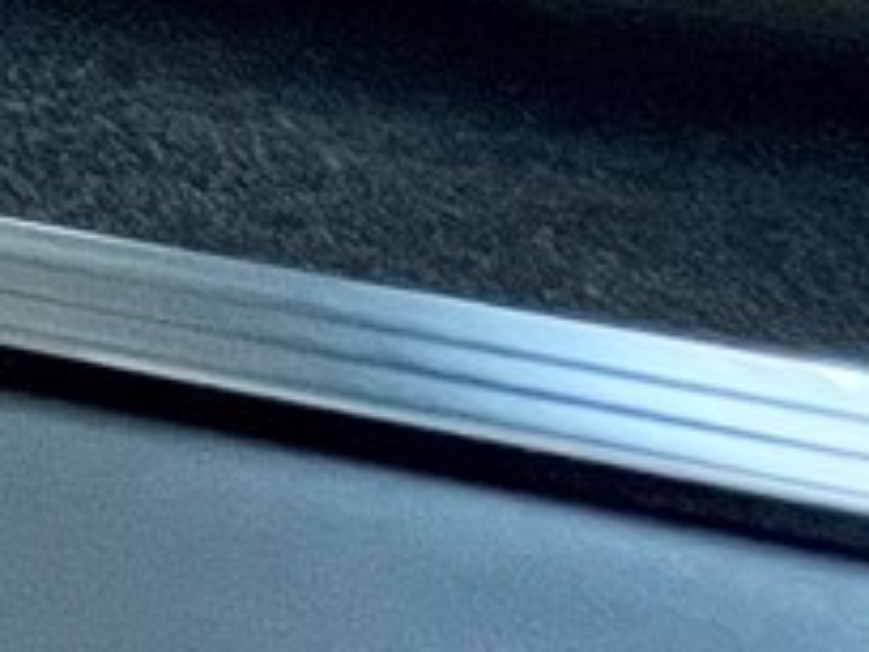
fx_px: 2561
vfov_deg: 9.0
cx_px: -2215
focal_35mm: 102
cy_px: -1700
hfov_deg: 9.4
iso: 80
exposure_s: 1/121
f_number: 1.8
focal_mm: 1.57
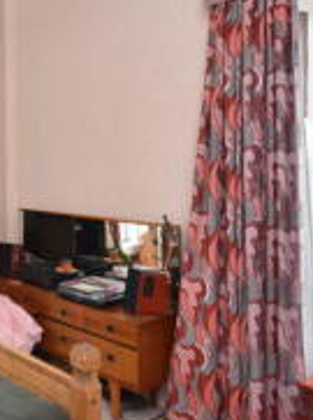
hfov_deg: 31.3
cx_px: -67
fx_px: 460
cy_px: 171
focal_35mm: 38
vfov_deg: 48.8
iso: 560
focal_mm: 10
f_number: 4
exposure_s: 1/60
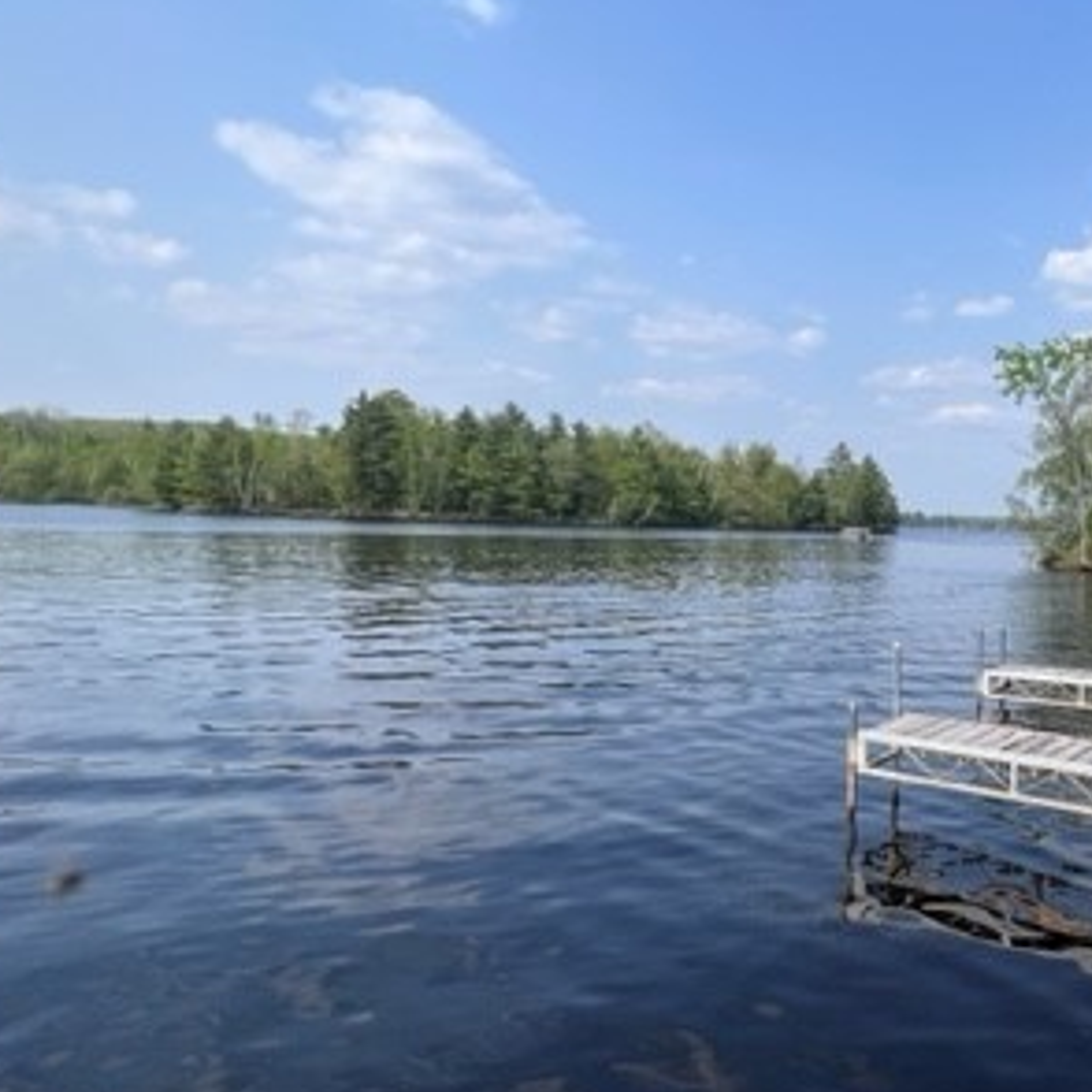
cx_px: 955
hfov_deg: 55.7
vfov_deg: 62.9
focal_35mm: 25
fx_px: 892
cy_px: 579
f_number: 1.8
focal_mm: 1.57
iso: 32
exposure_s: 1/1575
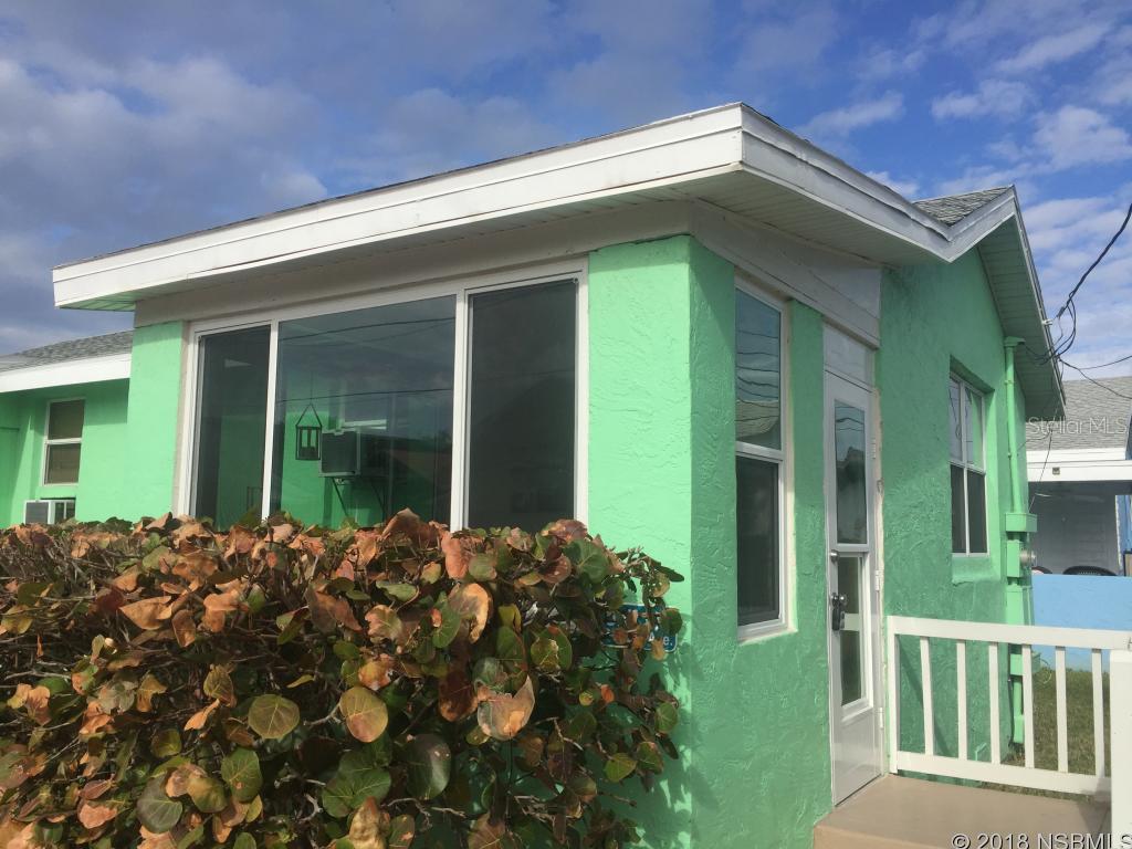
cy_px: 424
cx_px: 566
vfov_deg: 48.2
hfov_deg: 61.7
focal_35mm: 29
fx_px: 948
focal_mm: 4.15
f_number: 2.2
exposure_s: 1/3049
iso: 32
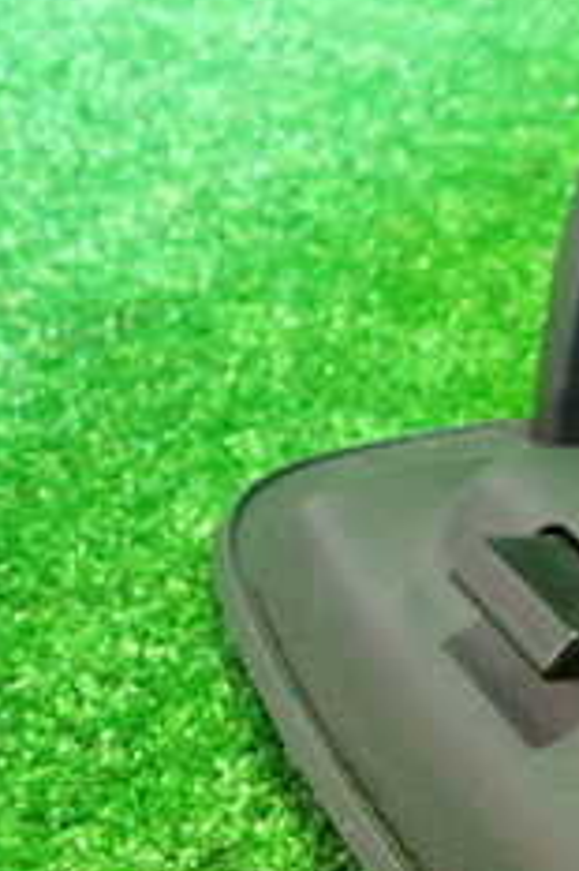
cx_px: 1076
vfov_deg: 29.8
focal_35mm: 67
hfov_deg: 16.5
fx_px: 1619
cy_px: 602
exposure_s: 1/20
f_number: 2
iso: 800
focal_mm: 4.5
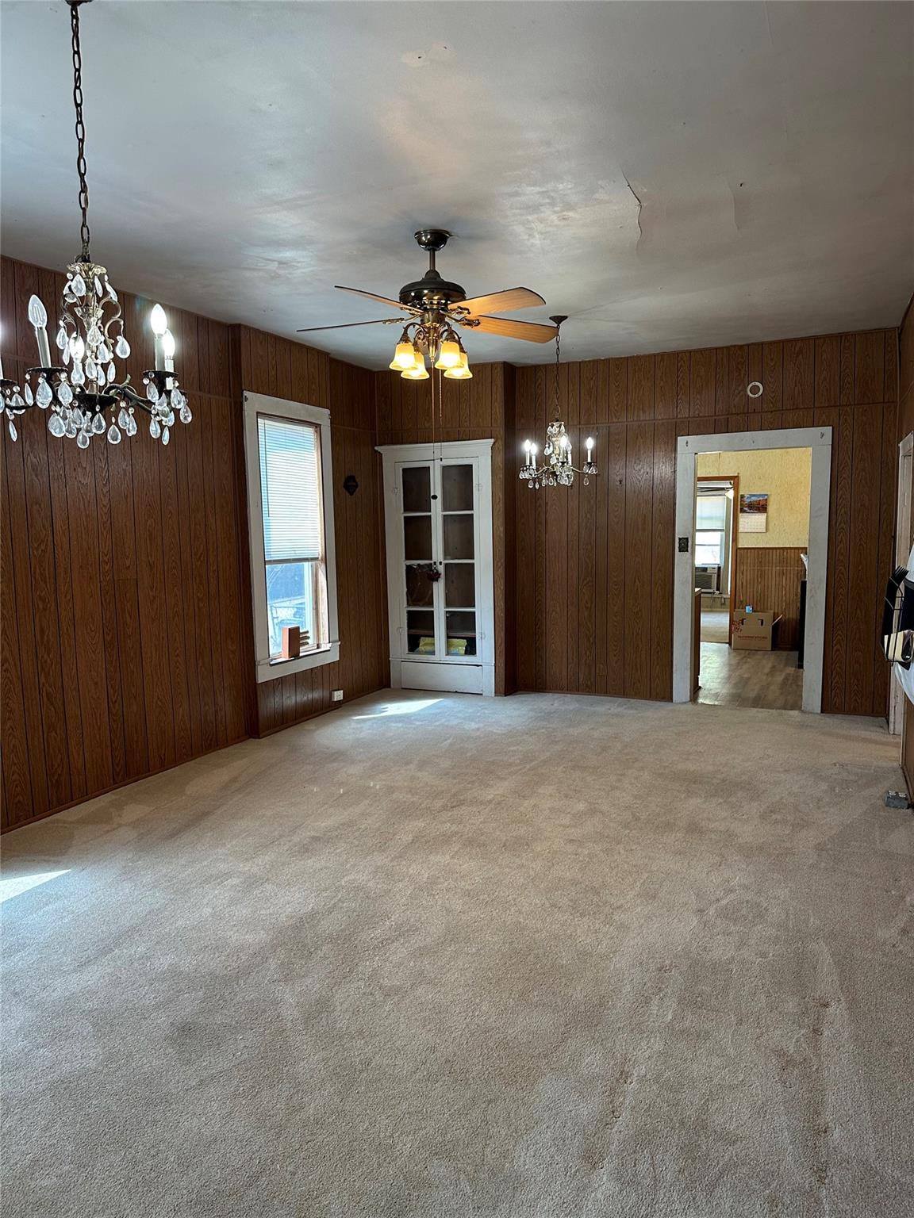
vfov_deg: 71.6
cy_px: 609
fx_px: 845
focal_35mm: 24
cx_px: 457
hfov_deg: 56.8
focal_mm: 6.86
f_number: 1.78
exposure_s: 1/60
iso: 125
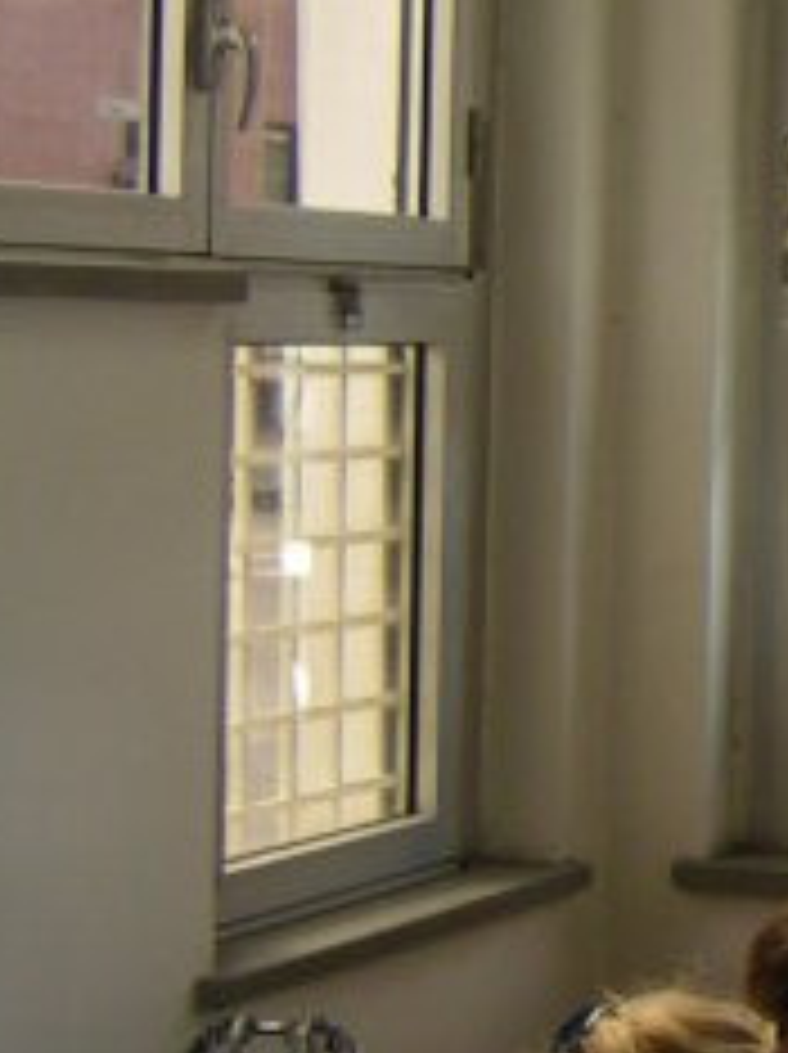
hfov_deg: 12.6
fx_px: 3375
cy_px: 590
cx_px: 1184
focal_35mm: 111
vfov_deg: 17.7
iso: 50
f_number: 2.8
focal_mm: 5.6
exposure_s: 1/76.9
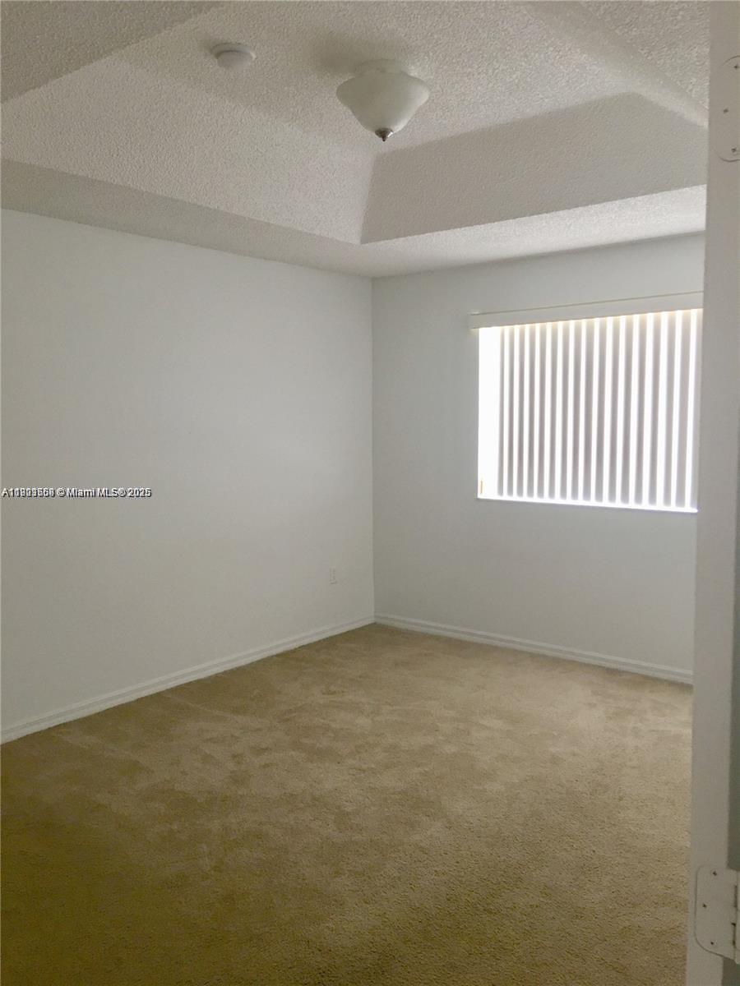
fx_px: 827
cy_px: 493
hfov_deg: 48.2
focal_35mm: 29
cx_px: 370
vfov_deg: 61.7
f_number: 2.2
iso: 80
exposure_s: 1/15
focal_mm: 4.15
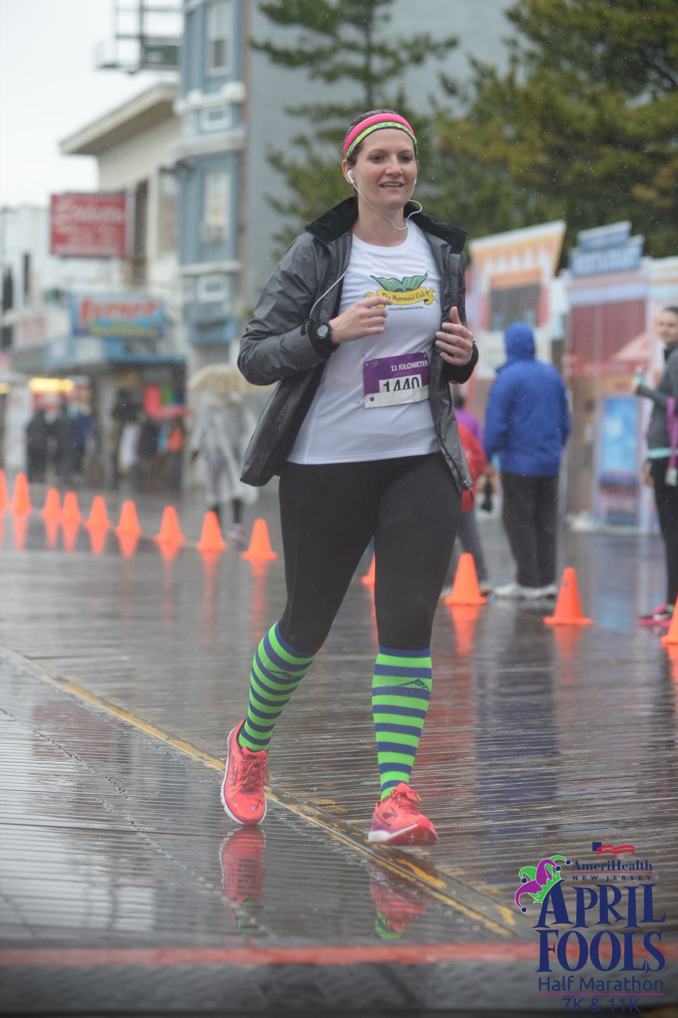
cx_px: 339
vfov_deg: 18.3
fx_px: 3164
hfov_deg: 12.2
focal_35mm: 112
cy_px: 509
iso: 1250
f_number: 4
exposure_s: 1/1000
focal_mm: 112
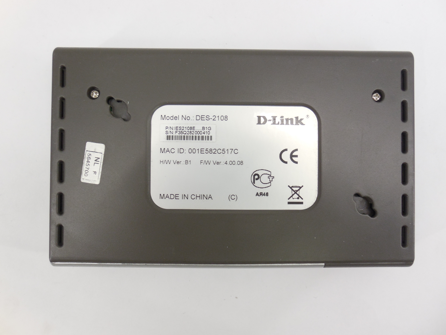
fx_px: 335
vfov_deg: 53.1
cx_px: 223
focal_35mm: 26
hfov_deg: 67.3
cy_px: 168
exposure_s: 1/30
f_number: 3.5
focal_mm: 4.6
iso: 220
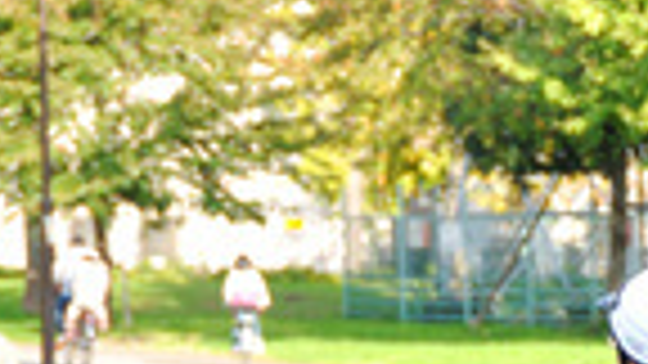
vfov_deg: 3.6
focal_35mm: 336
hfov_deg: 6.4
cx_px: 738
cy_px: 616
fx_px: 5773
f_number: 5.6
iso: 100
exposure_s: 1/125
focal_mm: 70
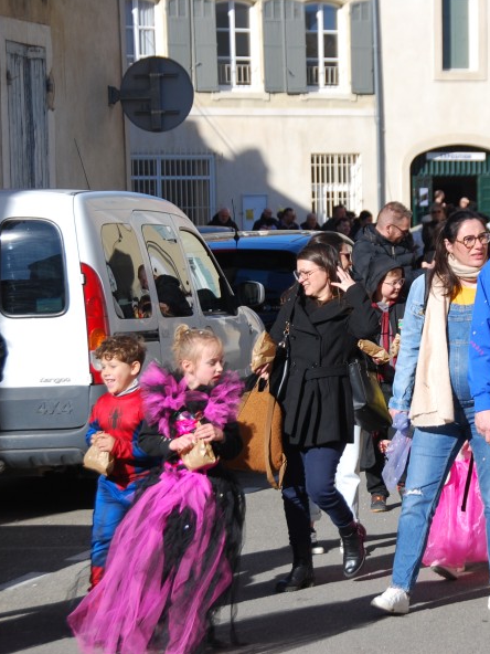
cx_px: 340
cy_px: 328
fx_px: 2675
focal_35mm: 142
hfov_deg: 10.5
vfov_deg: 13.9
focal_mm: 65
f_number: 6.3
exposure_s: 1/640
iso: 200
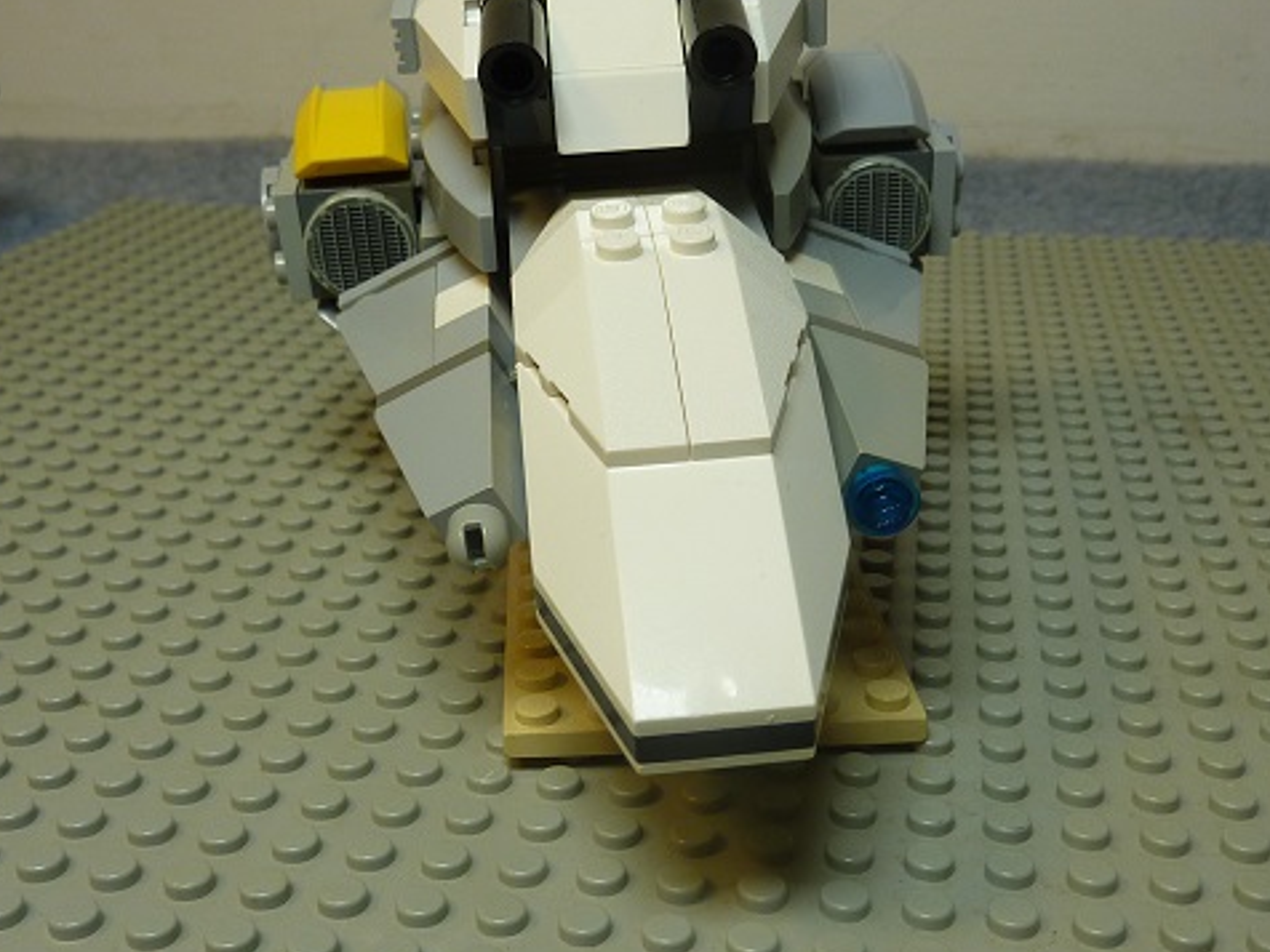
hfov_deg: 44.8
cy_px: 467
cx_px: 643
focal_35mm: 42
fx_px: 1541
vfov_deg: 34.3
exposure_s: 1/60
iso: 80
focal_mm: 4.1
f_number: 3.3
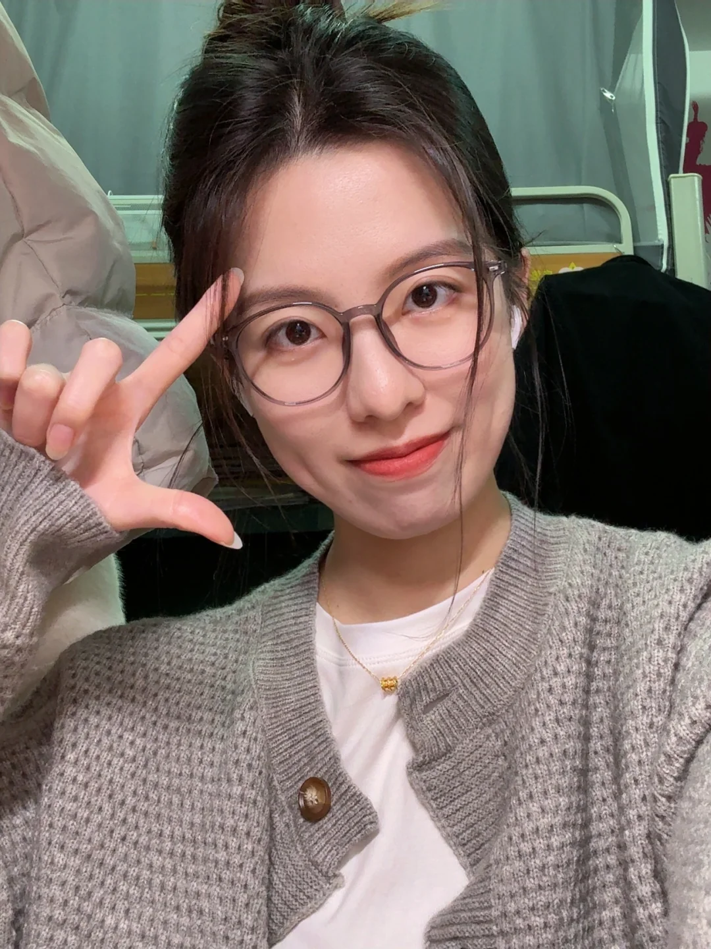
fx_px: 1123
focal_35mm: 41
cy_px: 474
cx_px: 356
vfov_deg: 45.8
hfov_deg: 35.1
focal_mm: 2.69
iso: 250
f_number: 1.9
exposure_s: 1/33
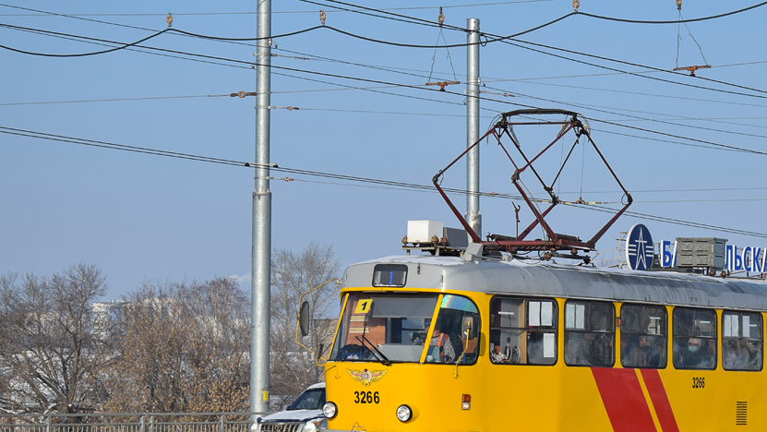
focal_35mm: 125
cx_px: 529
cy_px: 243
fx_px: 2538
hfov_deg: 17.1
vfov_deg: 9.7
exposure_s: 1/640
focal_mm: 55
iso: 100
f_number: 6.3
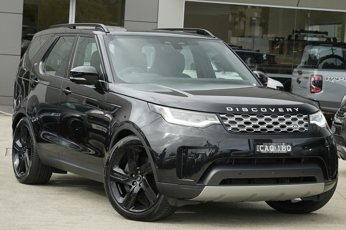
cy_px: 115
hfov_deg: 22.9
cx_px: 175
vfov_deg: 15.4
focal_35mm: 89
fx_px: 855
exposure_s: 1/500
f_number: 7.1
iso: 1000
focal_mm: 88
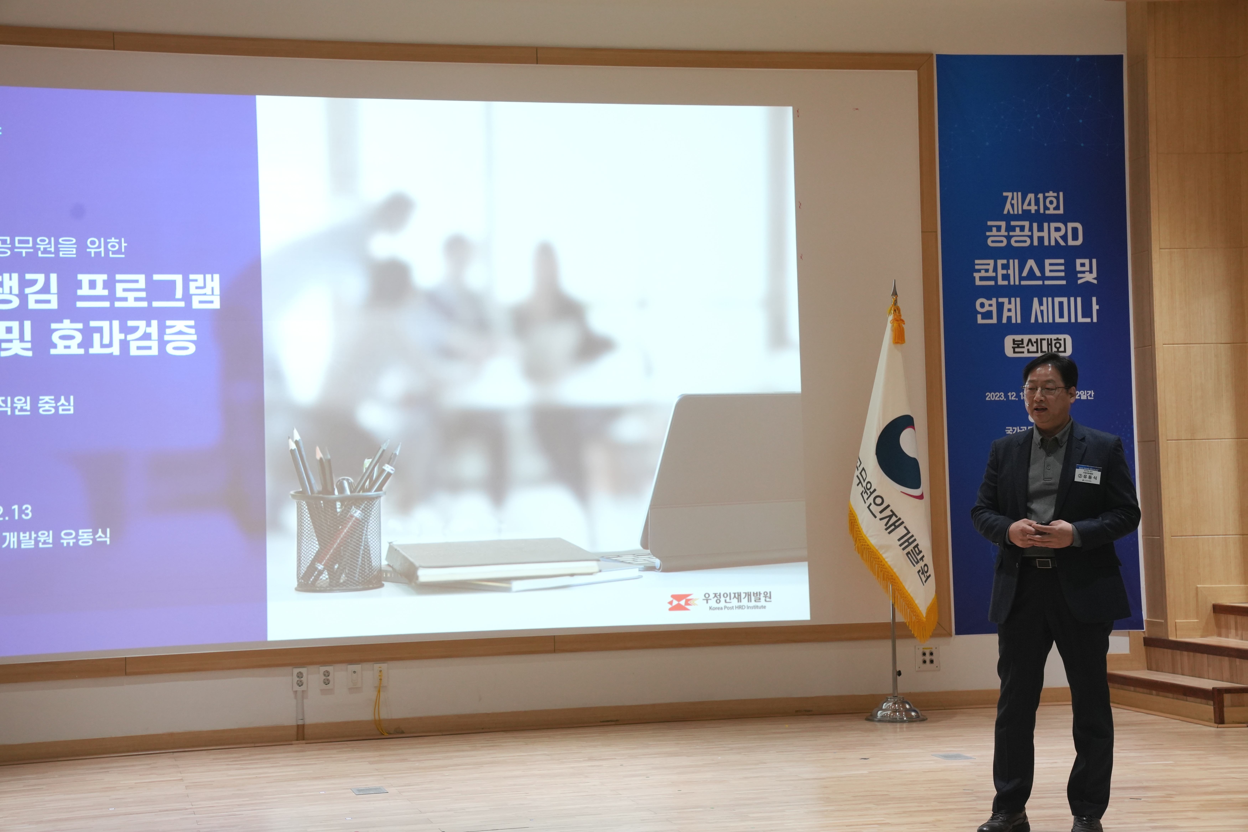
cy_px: 416
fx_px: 2149
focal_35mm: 62
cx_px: 624
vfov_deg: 21.9
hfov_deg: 32.4
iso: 1600
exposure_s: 1/80
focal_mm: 62
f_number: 6.3
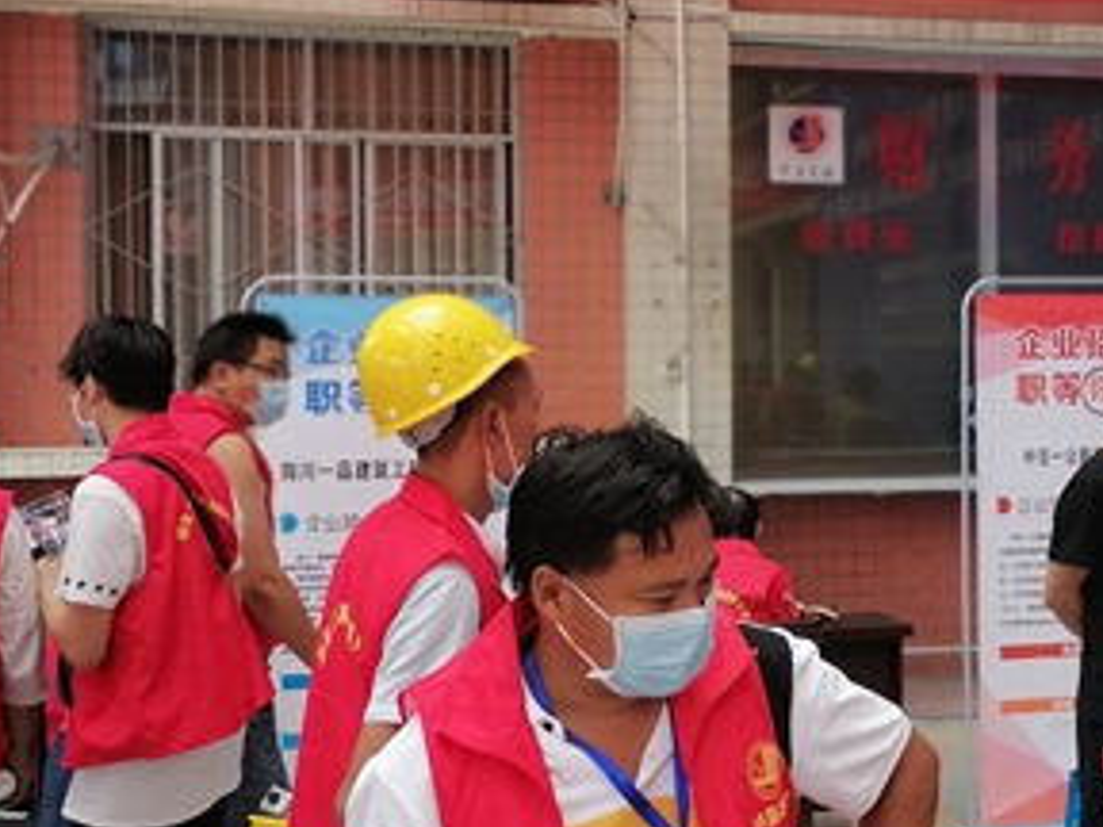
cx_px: 758
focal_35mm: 60
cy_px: 391
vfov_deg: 24.4
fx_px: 1912
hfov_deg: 31.9
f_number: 1.8
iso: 160
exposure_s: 1/763
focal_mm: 5.3
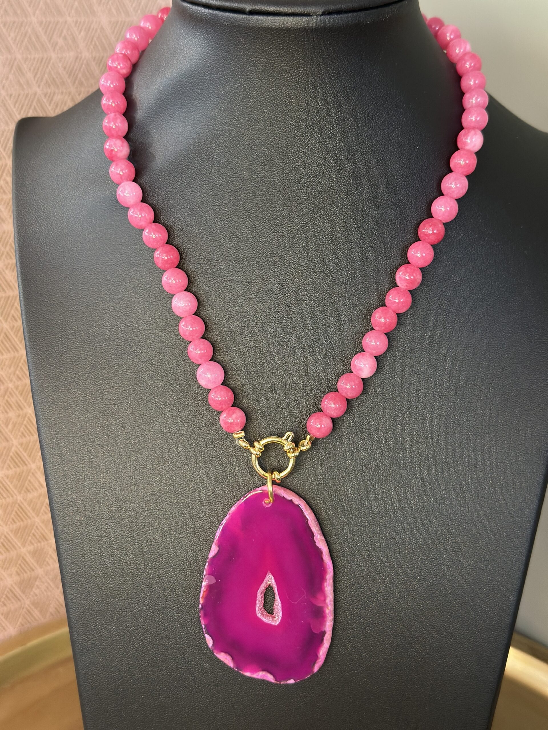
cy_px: 365
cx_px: 274
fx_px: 1013
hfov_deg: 30.3
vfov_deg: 39.7
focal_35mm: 48
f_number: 1.78
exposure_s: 1/50
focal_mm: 6.86
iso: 400
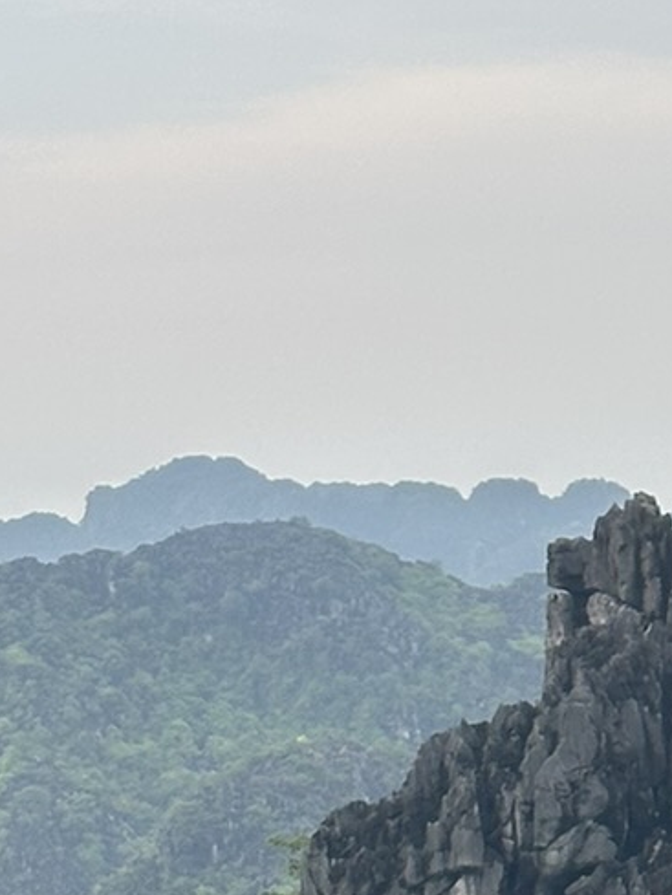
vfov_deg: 9.8
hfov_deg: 7.2
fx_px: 5200
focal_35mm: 201
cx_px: 1194
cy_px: 641
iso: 64
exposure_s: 1/685
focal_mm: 6.86
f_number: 1.78
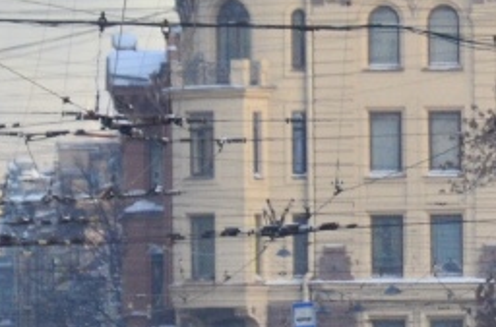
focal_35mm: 763
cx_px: 932
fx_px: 10480
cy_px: 270
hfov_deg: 2.7
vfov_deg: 1.8
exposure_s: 1/320
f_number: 5.6
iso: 400
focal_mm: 100
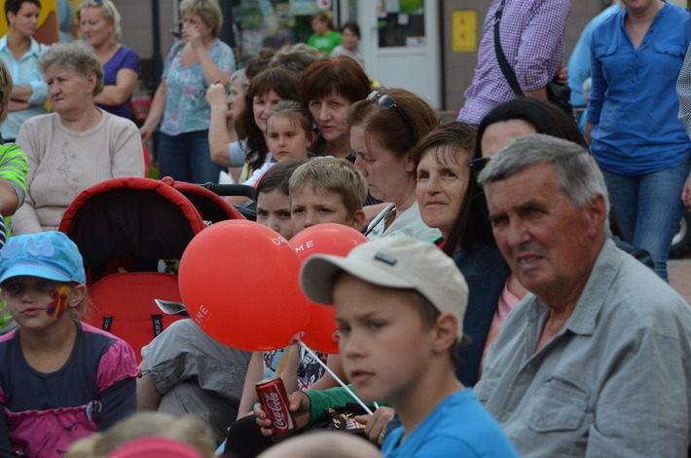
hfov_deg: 10.6
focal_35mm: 195
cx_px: 346
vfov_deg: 7.0
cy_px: 229
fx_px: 3735
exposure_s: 1/800
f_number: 7.1
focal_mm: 130
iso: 800
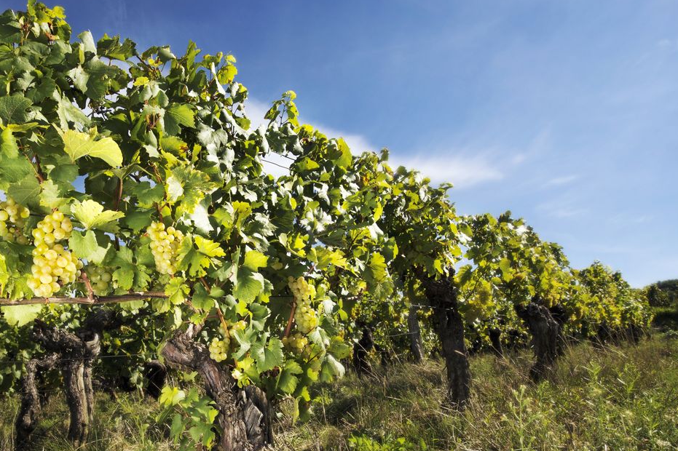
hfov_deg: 76.4
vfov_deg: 55.9
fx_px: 414
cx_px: 232
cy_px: 302
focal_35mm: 22
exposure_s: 1/250
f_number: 5.6
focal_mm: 16
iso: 200
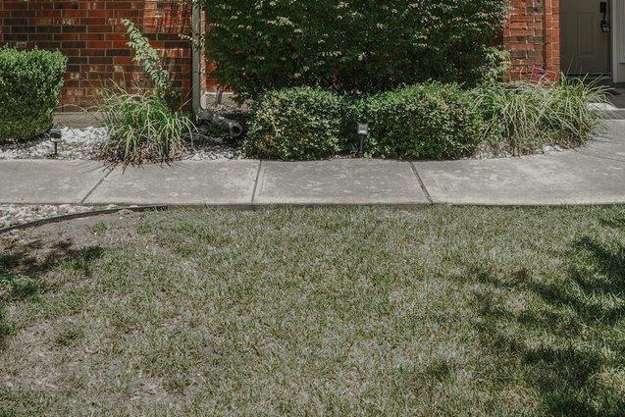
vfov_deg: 27.3
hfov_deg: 43.6
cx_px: 306
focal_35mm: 45
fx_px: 781
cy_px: -47
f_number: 8
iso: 100
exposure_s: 1/100
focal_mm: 14
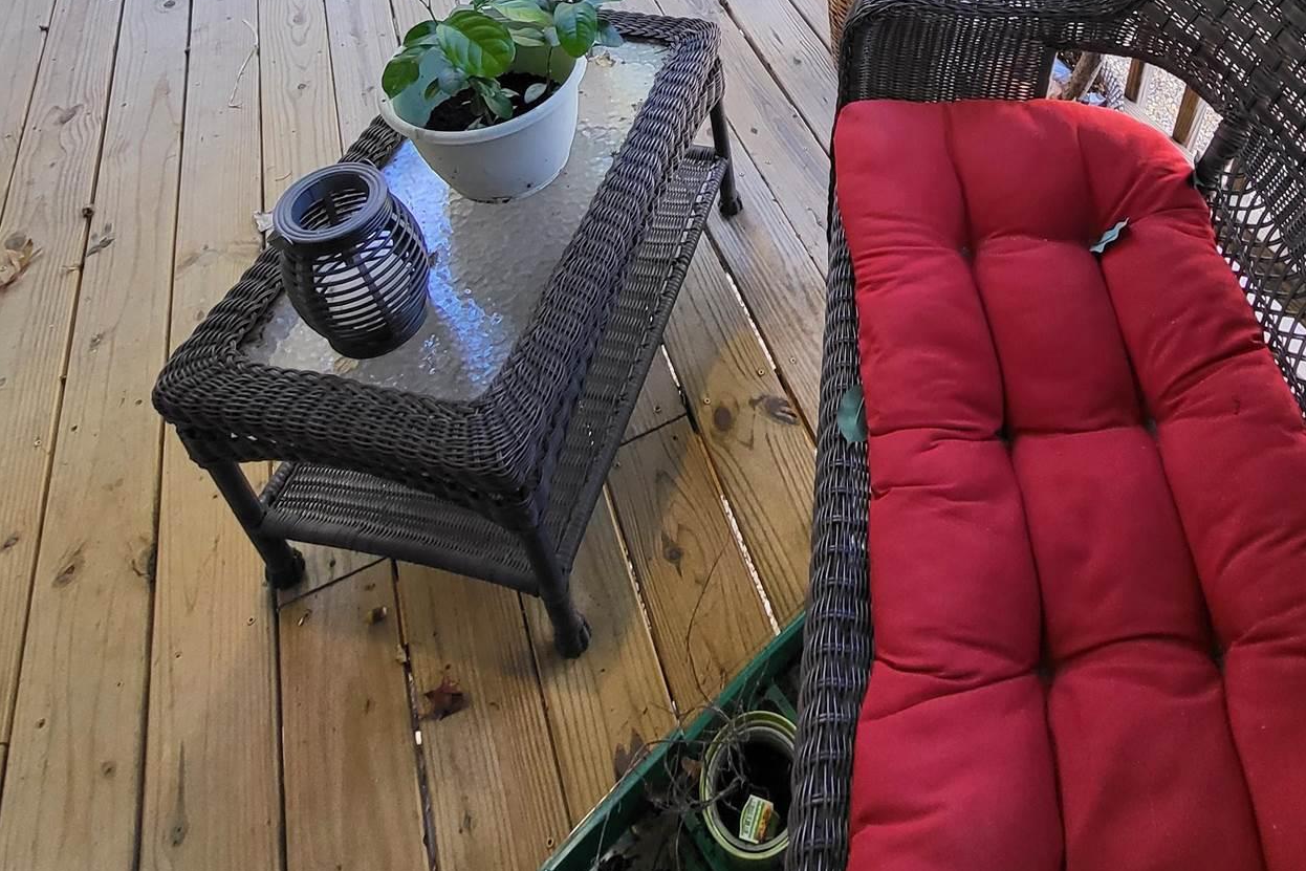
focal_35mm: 25
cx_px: 837
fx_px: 907
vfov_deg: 42.4
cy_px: -45
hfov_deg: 70.0
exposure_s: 1/60
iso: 100
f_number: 2.2
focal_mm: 1.74
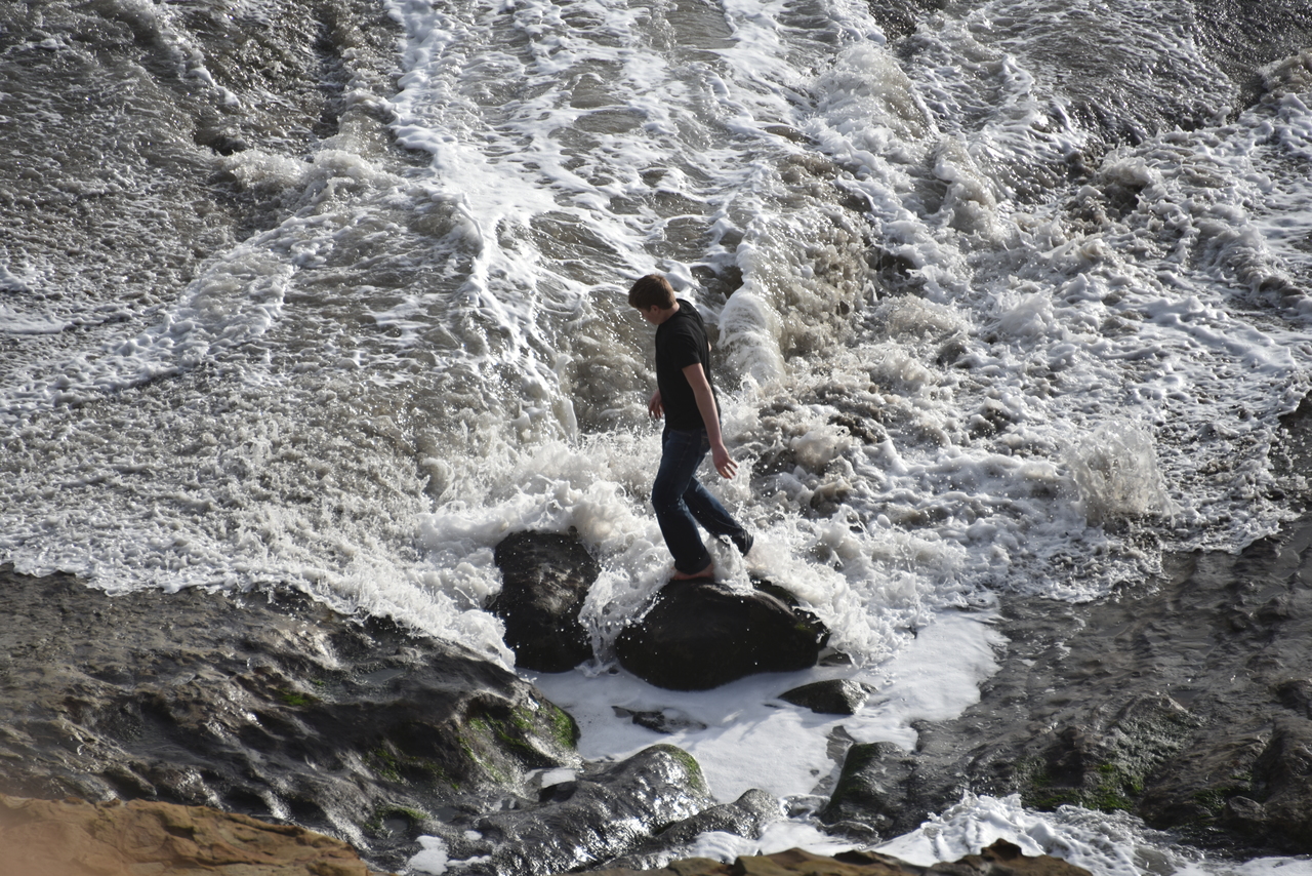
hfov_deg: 6.9
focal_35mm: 300
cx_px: 656
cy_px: 438
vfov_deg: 4.6
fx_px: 10935
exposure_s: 1/640
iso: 110
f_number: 5.6
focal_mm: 300
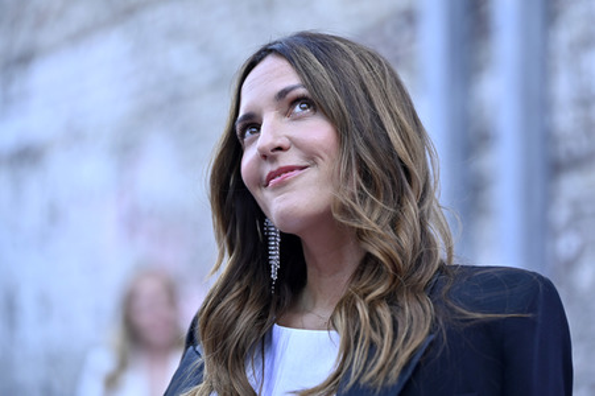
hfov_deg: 16.8
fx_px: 2015
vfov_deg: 11.2
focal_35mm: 122
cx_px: 298
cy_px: 198
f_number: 2.8
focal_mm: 122
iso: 1000
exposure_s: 1/1000
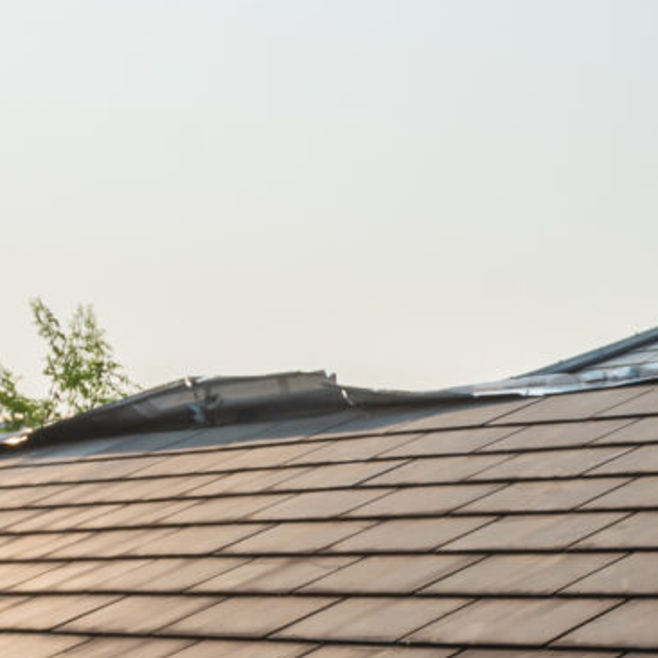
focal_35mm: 101
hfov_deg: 15.5
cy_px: 248
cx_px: 1071
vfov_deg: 17.2
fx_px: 2172
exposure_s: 1/250
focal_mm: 17
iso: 100
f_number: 8
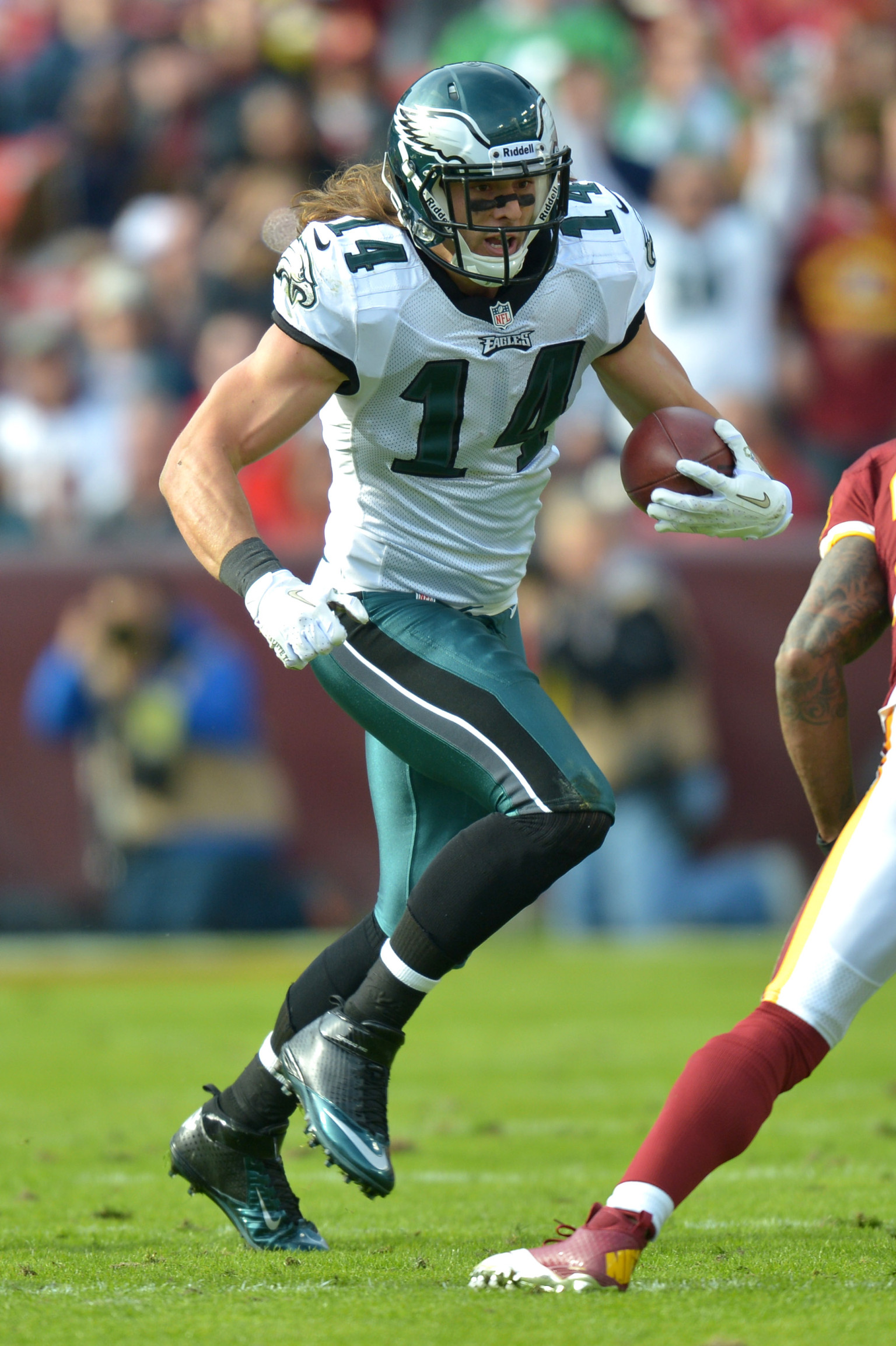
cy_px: 673
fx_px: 20550
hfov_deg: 2.5
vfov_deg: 3.8
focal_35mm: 550
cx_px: 448
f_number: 4
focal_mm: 550
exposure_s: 1/1600
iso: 640
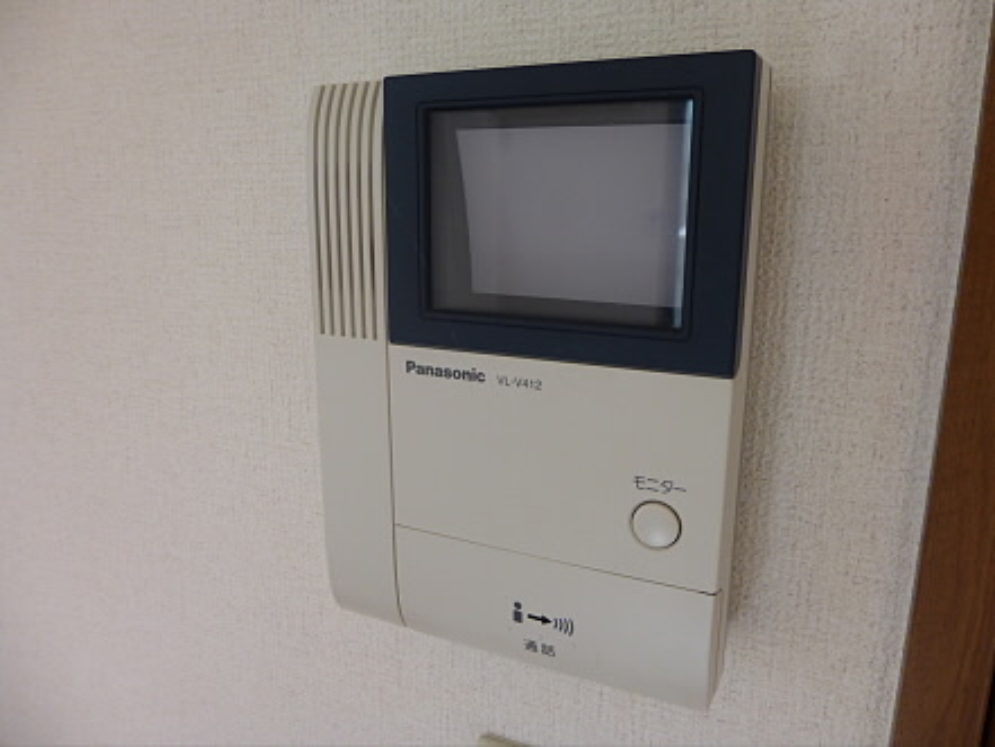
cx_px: 498
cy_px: 374
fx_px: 719
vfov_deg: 54.9
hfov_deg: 69.4
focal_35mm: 25
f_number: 3.1
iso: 160
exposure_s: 1/60
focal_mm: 4.5
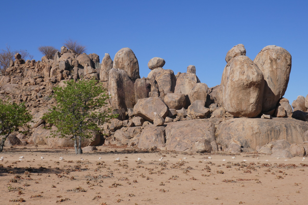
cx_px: 154
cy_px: 102
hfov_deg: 36.9
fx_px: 462
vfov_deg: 25.1
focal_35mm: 54
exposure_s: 1/800
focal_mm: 19.6
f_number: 5.6
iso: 125
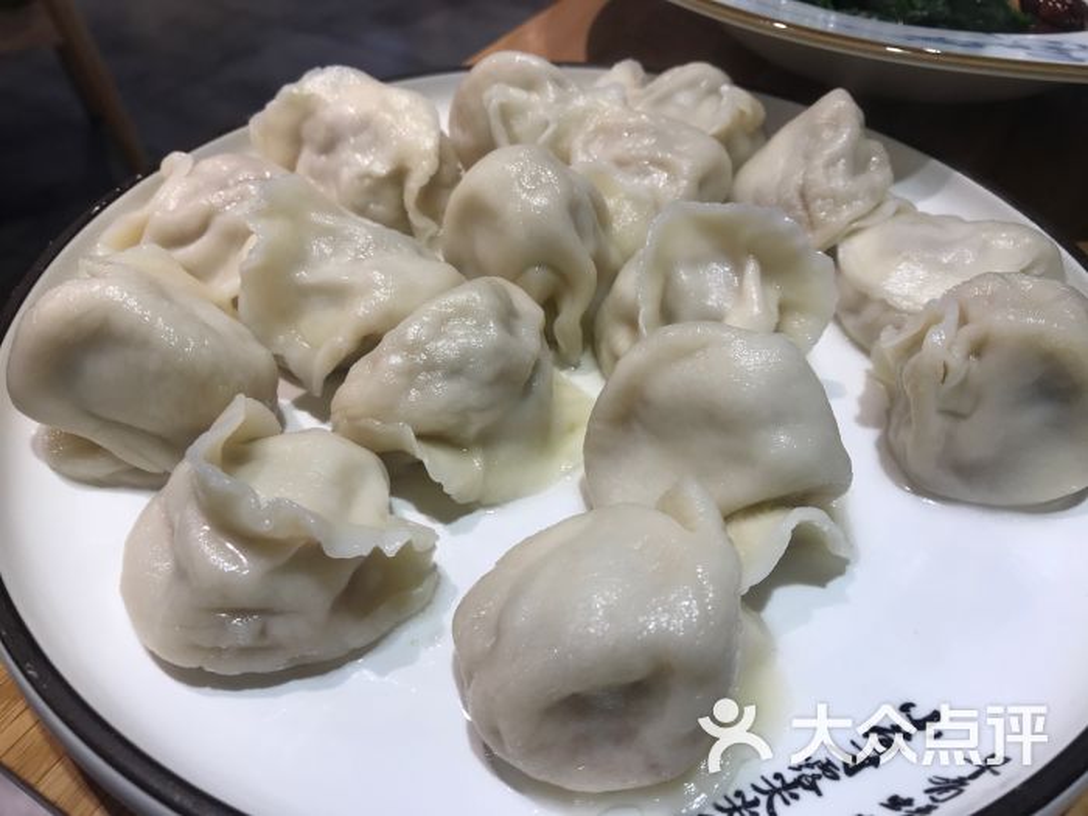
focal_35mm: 28
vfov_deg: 49.7
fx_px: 880
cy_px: 408
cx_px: 544
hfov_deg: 63.4
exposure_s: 1/50
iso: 25
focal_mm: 3.99
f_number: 1.8
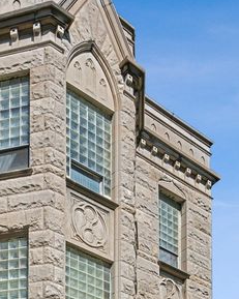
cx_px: 77
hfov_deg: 37.7
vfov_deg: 42.1
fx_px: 345
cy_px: 282
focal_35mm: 39
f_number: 8
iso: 200
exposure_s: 1/500
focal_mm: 16
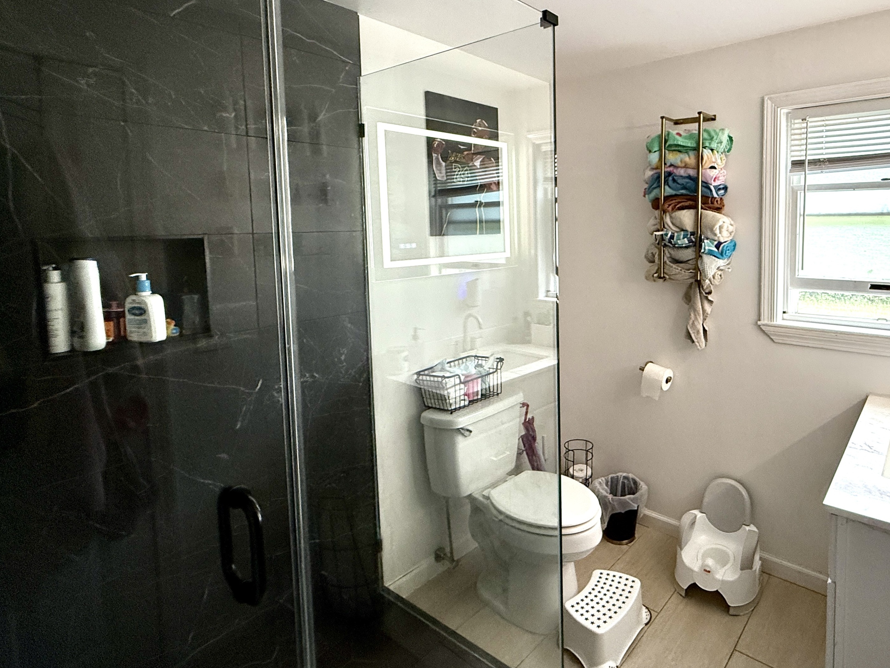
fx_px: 514
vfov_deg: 65.3
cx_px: 587
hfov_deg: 79.3
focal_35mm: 20
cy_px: 265
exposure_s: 1/76
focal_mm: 2.22
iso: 320
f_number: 2.2
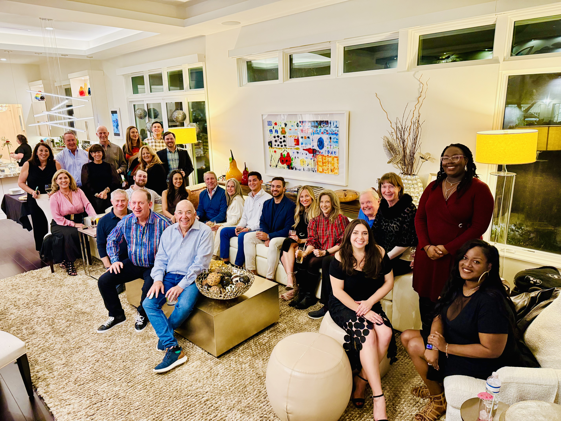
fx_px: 389
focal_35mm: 24
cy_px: 210
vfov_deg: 56.8
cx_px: 280
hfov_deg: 71.6
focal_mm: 6.76
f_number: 1.78
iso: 640
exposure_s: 1/40
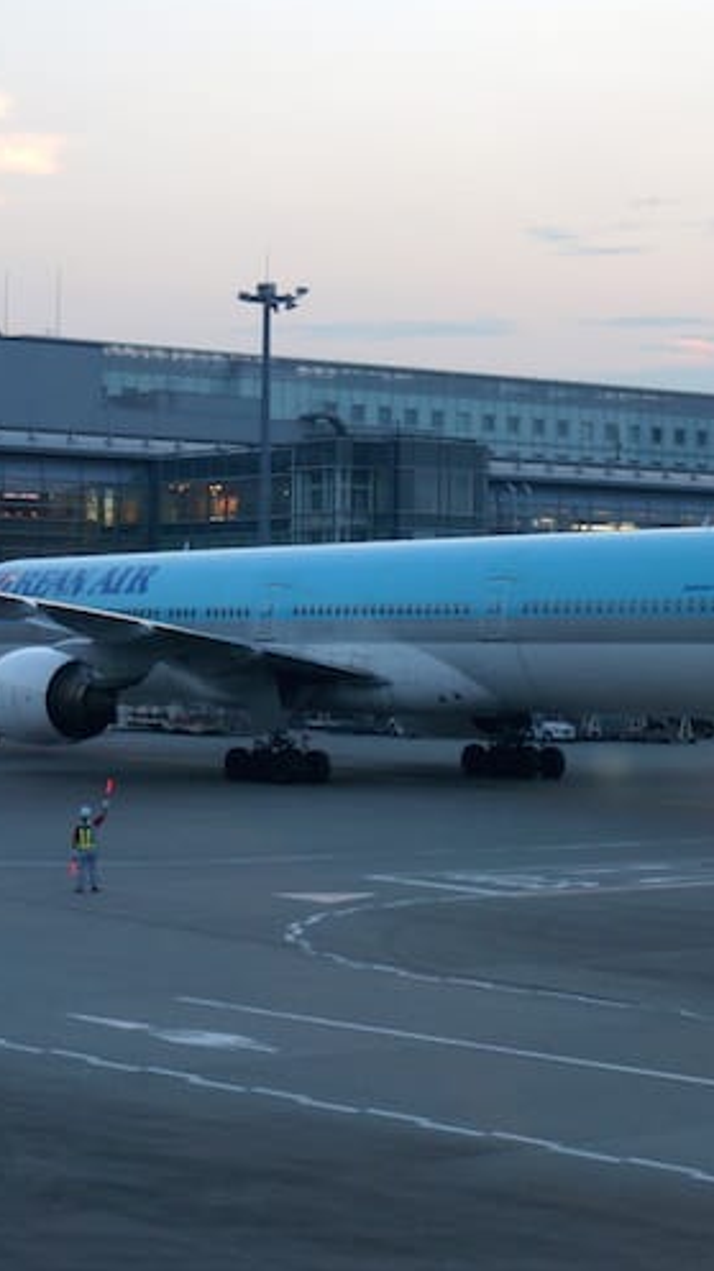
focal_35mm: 86
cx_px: 435
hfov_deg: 14.0
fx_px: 2899
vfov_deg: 24.7
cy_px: 609
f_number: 5
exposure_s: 1/60
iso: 250
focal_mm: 34
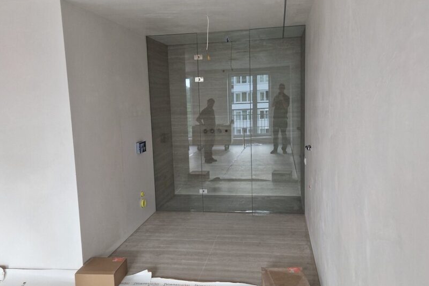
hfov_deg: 73.7
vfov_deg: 53.2
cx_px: 214
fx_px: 286
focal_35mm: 24
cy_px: 145
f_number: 1.8
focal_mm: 5.4
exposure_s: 1/180
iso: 64
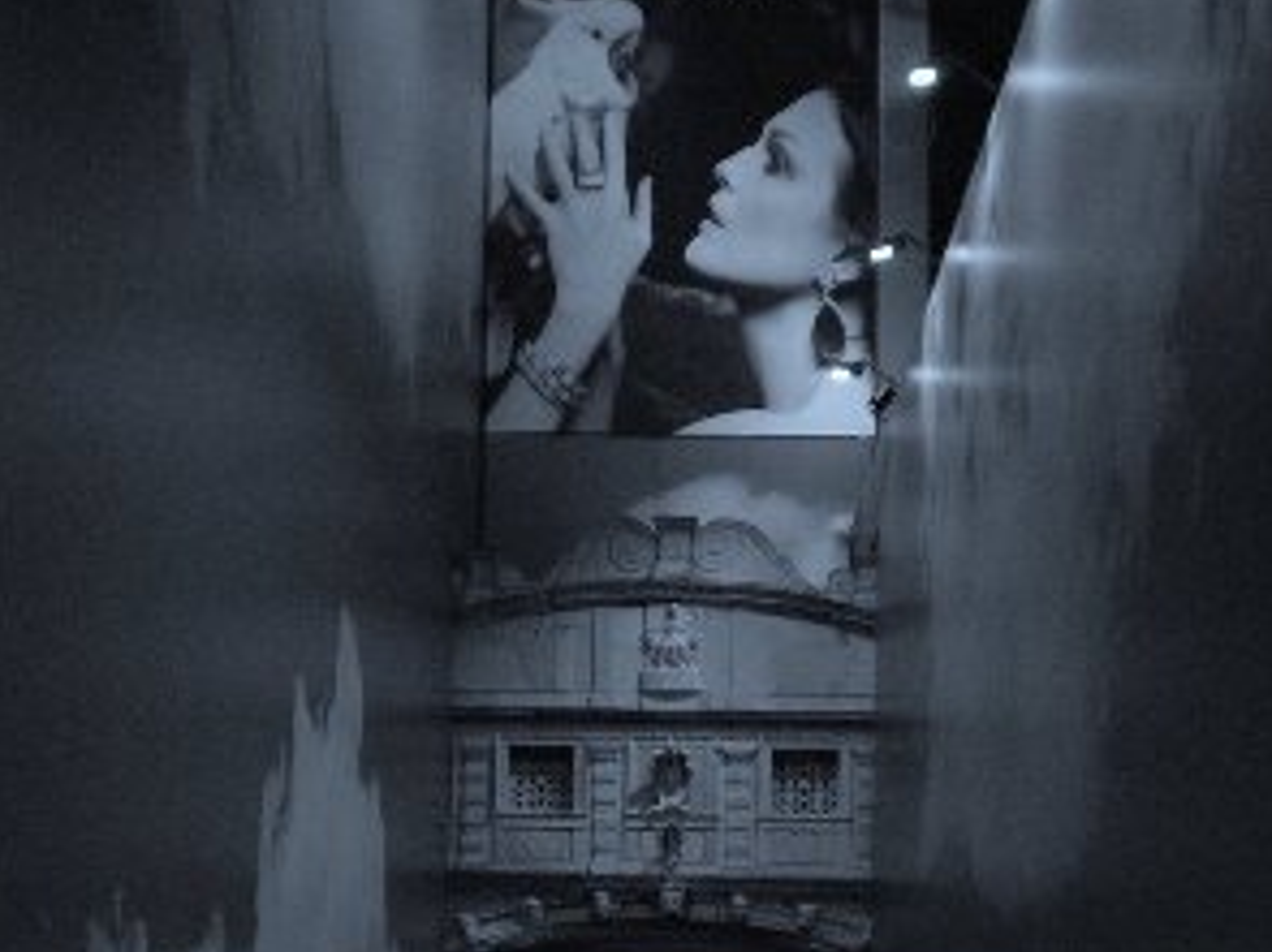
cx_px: 630
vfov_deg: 19.2
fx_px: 2792
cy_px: 767
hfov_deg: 25.7
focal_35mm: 76
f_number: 3.9
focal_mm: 9.3
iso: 800
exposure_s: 1/60
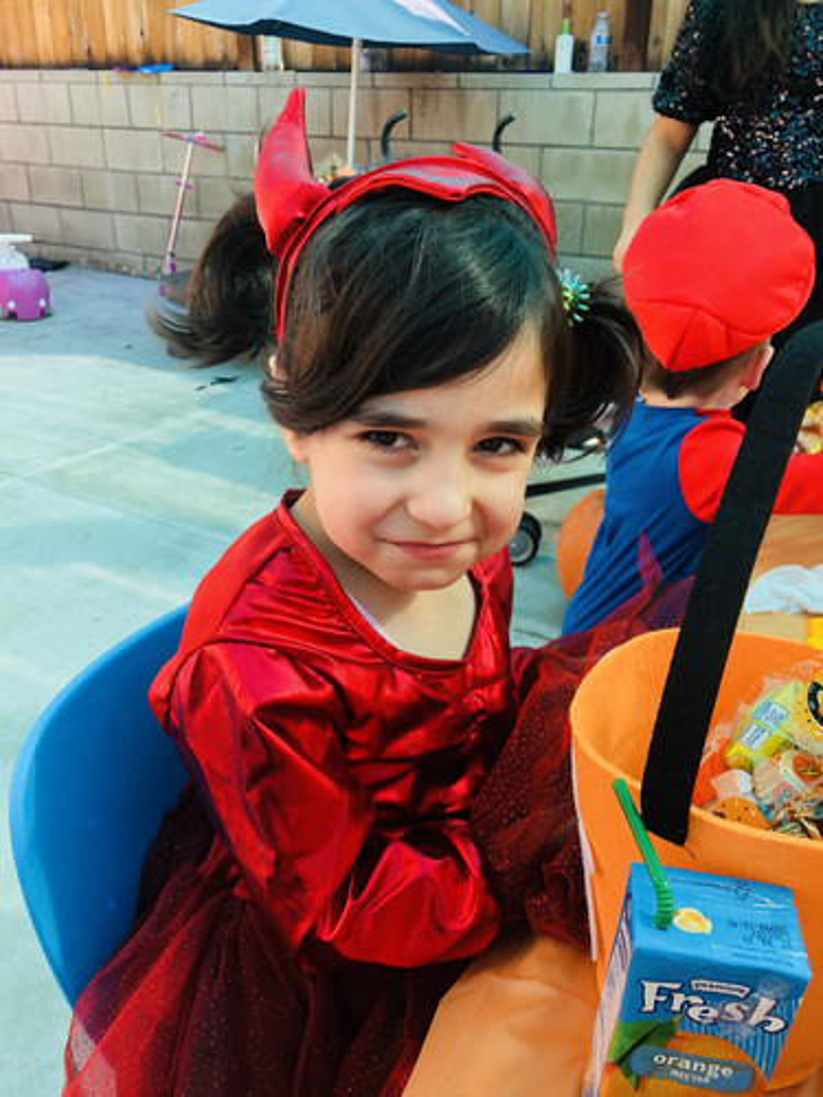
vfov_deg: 63.4
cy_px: 548
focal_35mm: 28
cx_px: 412
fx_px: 888
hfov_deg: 49.7
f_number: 1.8
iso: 20
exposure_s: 1/148
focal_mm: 4
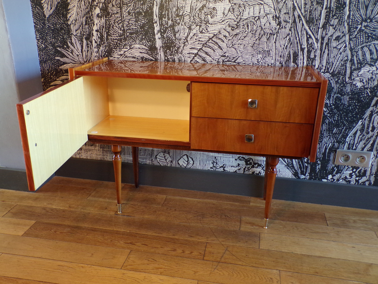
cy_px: 142
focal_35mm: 32
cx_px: 189
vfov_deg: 44.2
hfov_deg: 56.8
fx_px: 349
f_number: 3.2
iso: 200
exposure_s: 1/25
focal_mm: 5.8
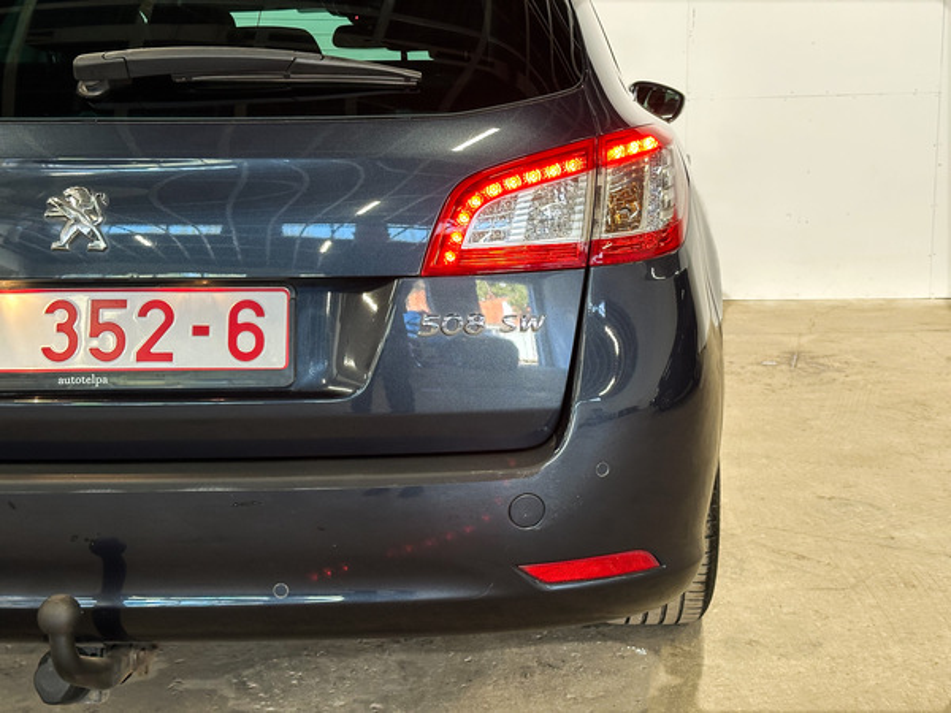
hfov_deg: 39.7
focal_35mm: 48
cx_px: 476
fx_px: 1319
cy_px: 356
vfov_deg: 30.3
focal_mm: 6.86
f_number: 1.8
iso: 160
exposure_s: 1/50
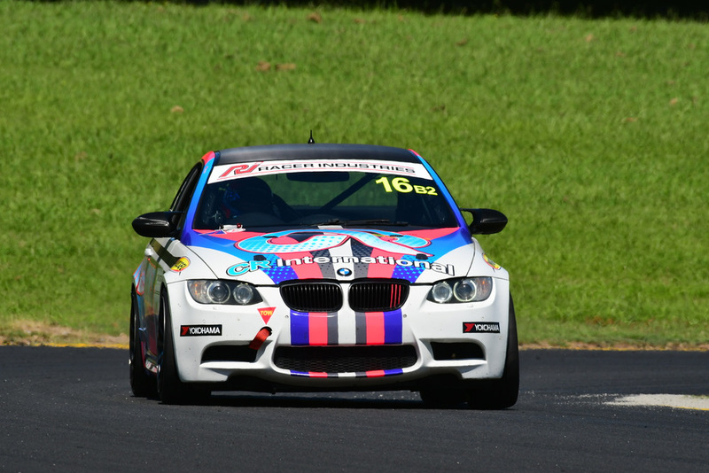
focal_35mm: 750
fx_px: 14775
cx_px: 354
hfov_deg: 2.7
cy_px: 236
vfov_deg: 1.8
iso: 320
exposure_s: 1/640
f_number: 11
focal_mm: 500
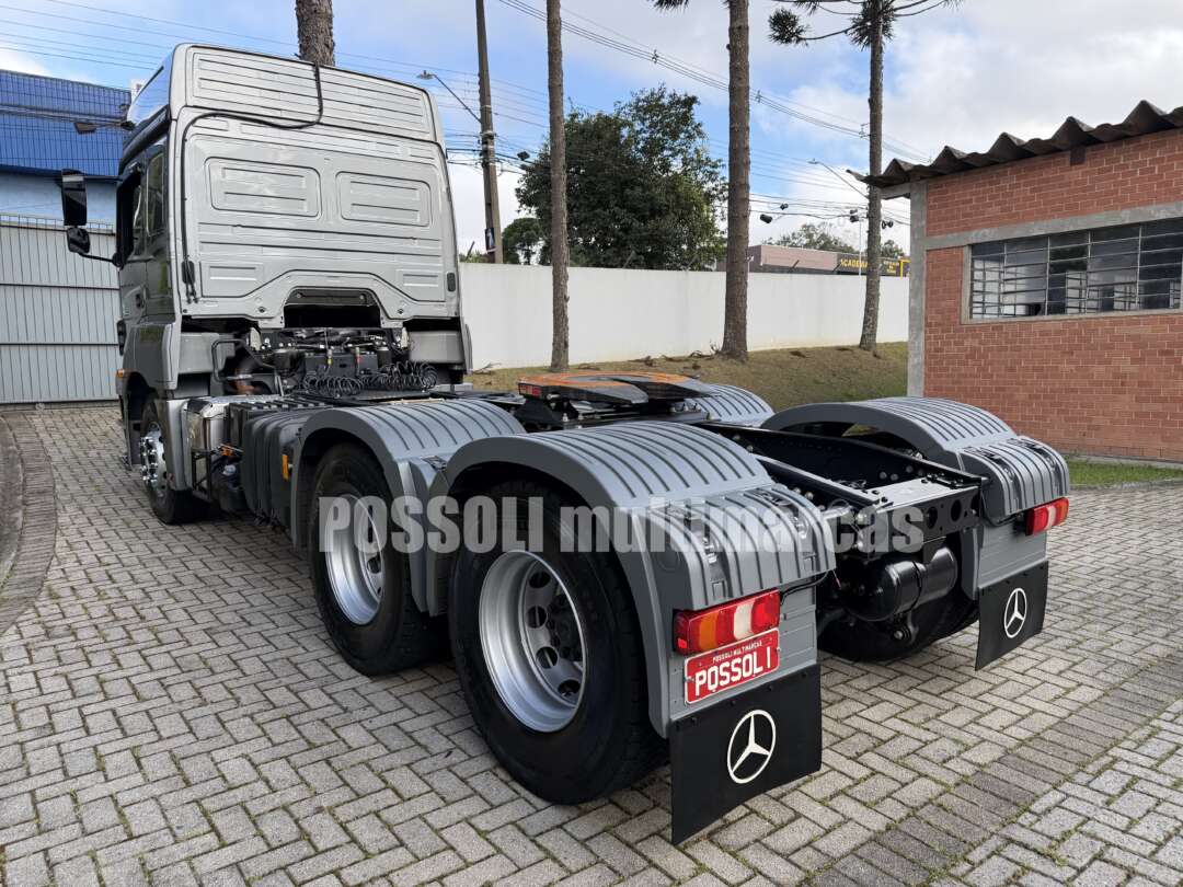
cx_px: 592
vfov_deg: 56.8
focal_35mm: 24
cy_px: 444
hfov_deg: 71.6
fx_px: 820
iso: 100
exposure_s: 1/1314
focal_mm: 6.76
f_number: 1.78
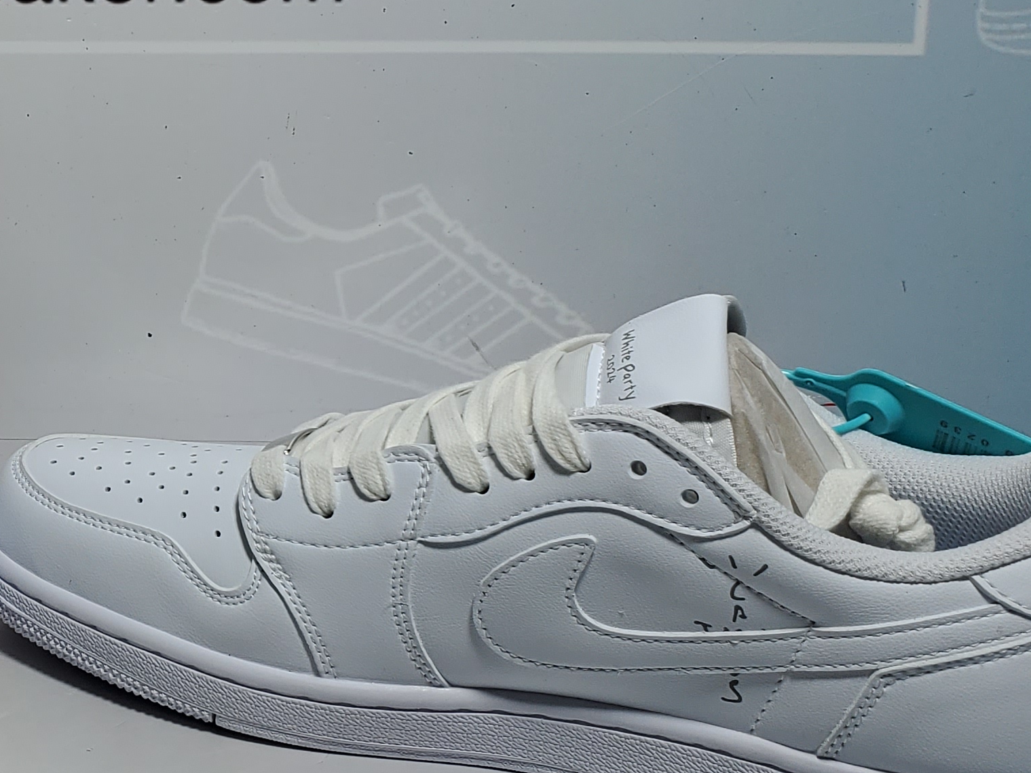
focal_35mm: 69
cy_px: 316
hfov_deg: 26.4
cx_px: -39
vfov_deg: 21.3
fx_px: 2055
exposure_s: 1/432
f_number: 2.4
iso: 50
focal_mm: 4.3
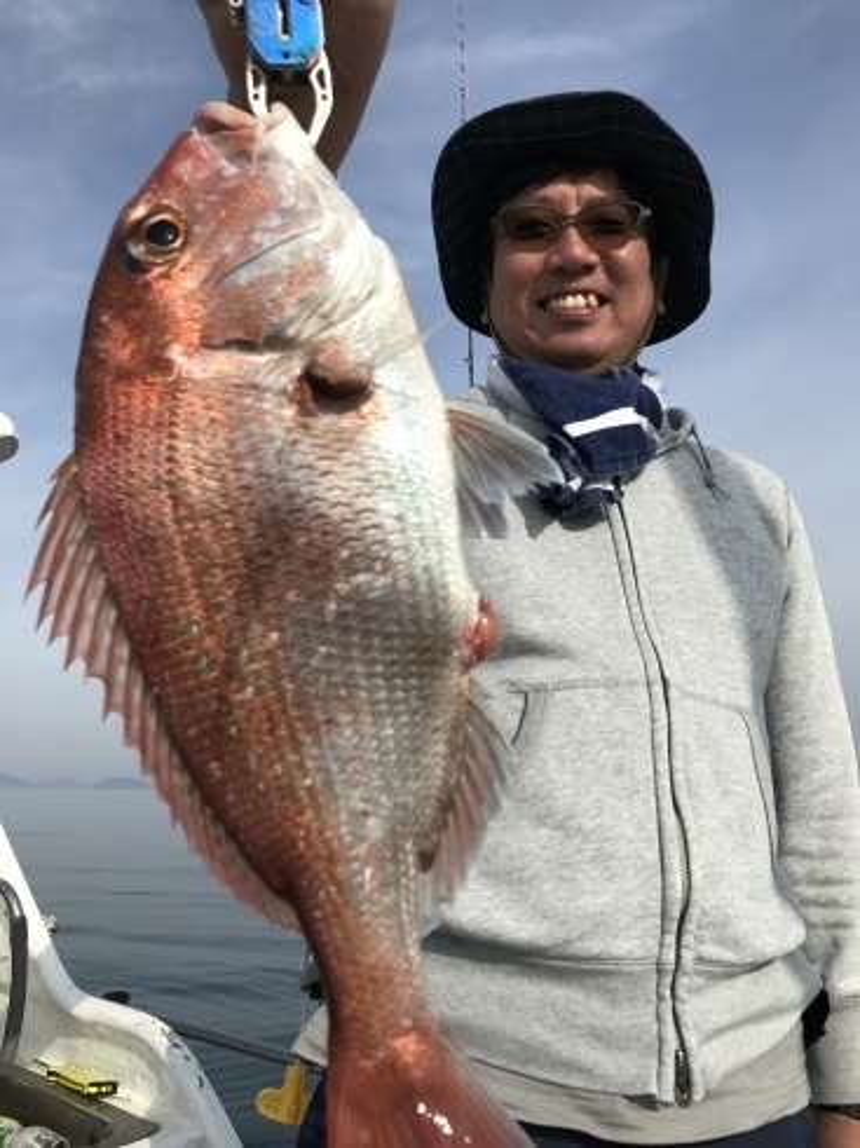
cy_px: 574
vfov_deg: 63.5
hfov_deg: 49.7
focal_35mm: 28
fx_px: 928
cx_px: 430
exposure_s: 1/2457
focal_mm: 3.99
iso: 20
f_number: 1.8
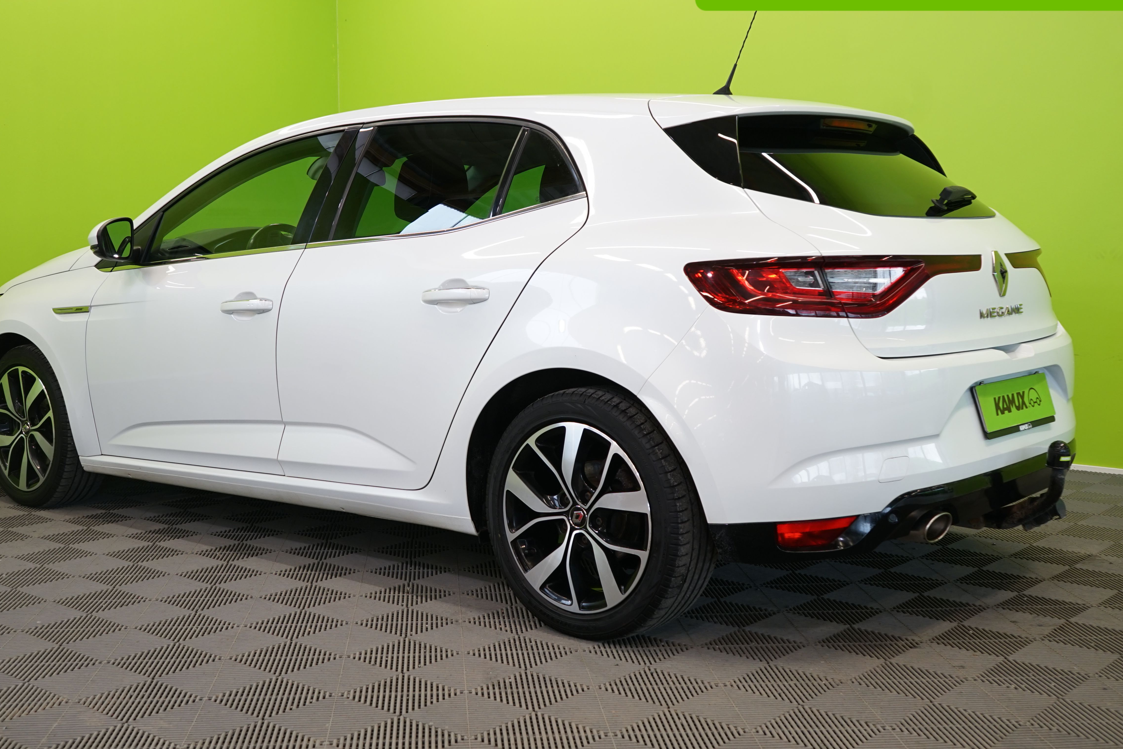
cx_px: 510
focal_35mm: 42
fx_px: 1310
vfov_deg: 31.9
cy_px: 328
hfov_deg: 46.3
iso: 400
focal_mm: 32
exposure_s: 1/30
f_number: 5.6
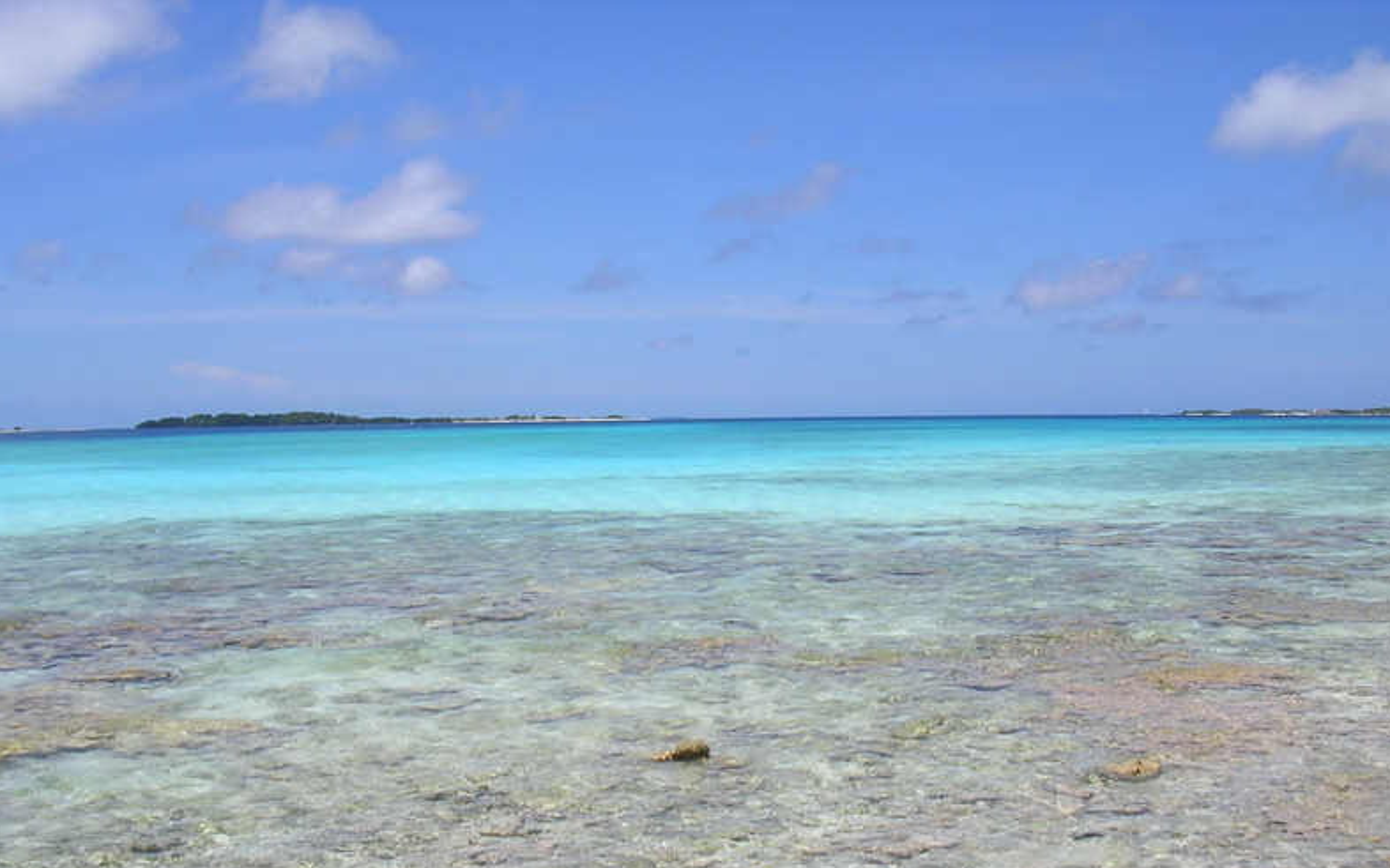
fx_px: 1553
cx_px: 693
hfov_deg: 48.2
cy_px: 529
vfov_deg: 31.1
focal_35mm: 41
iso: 50
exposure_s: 1/395
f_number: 5.6
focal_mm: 5.8
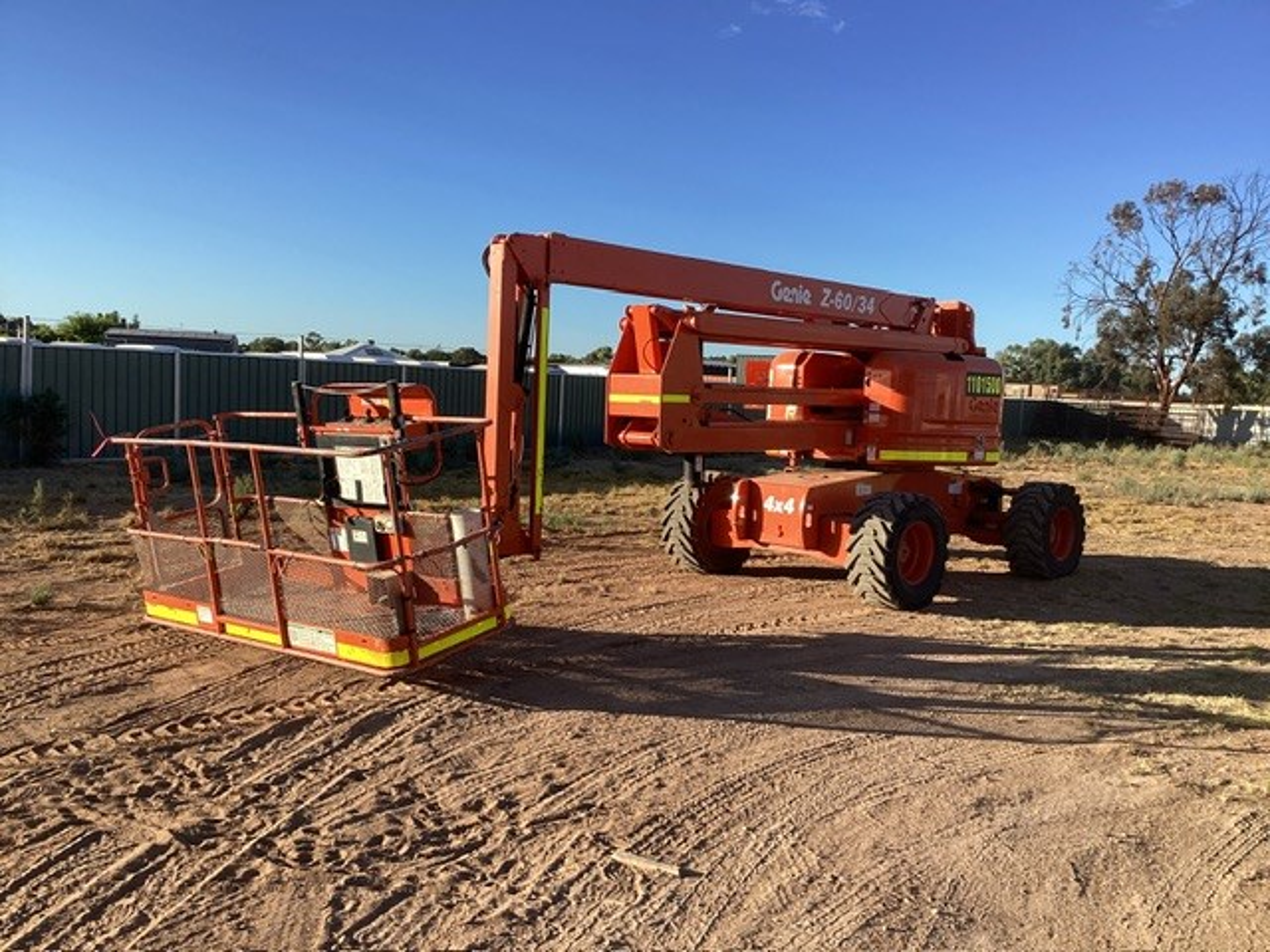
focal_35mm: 31
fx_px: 1137
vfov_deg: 45.4
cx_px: 635
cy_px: 476
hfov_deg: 58.4
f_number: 2.4
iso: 25
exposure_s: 1/815
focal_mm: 3.3
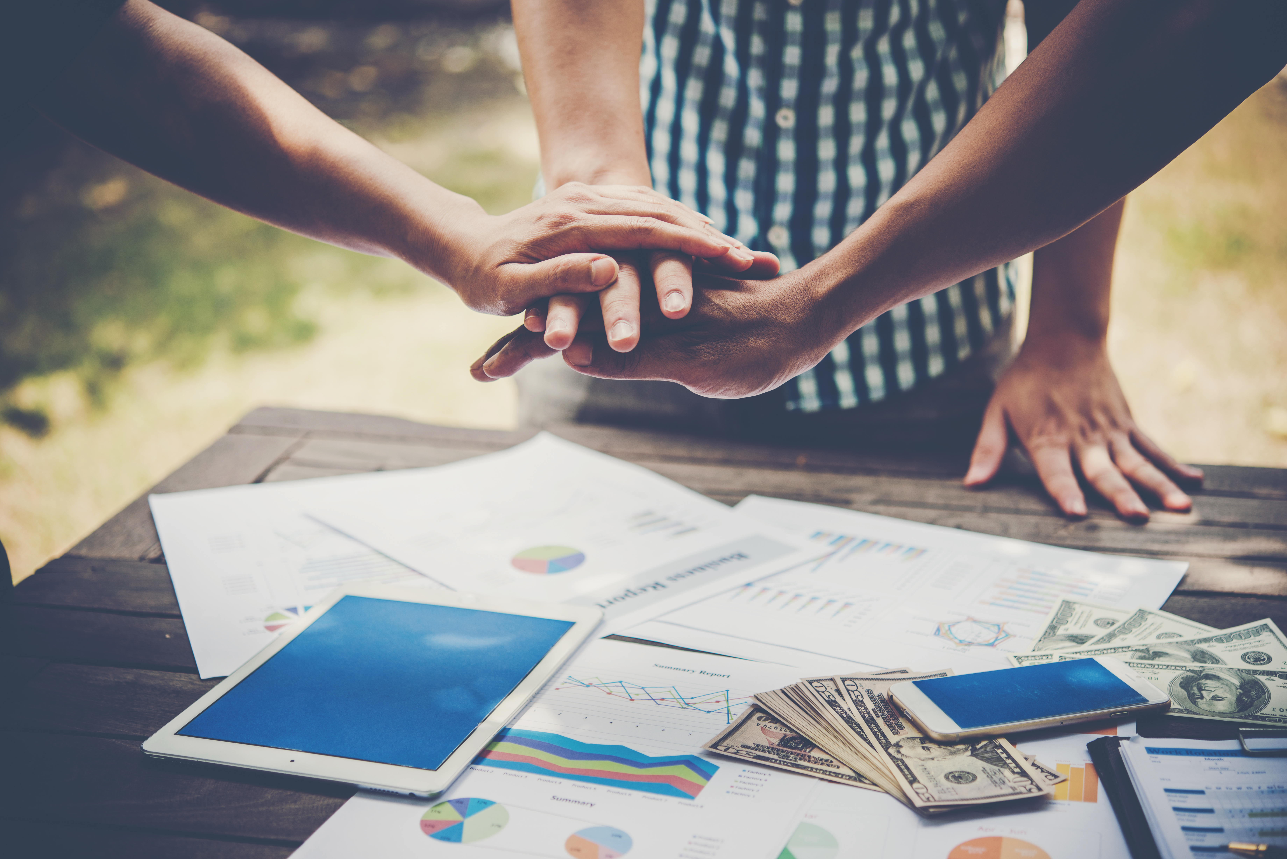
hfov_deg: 33.4
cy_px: 430
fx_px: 2146
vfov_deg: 22.6
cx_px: 644
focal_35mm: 60
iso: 100
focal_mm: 60
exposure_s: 1/400
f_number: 3.2
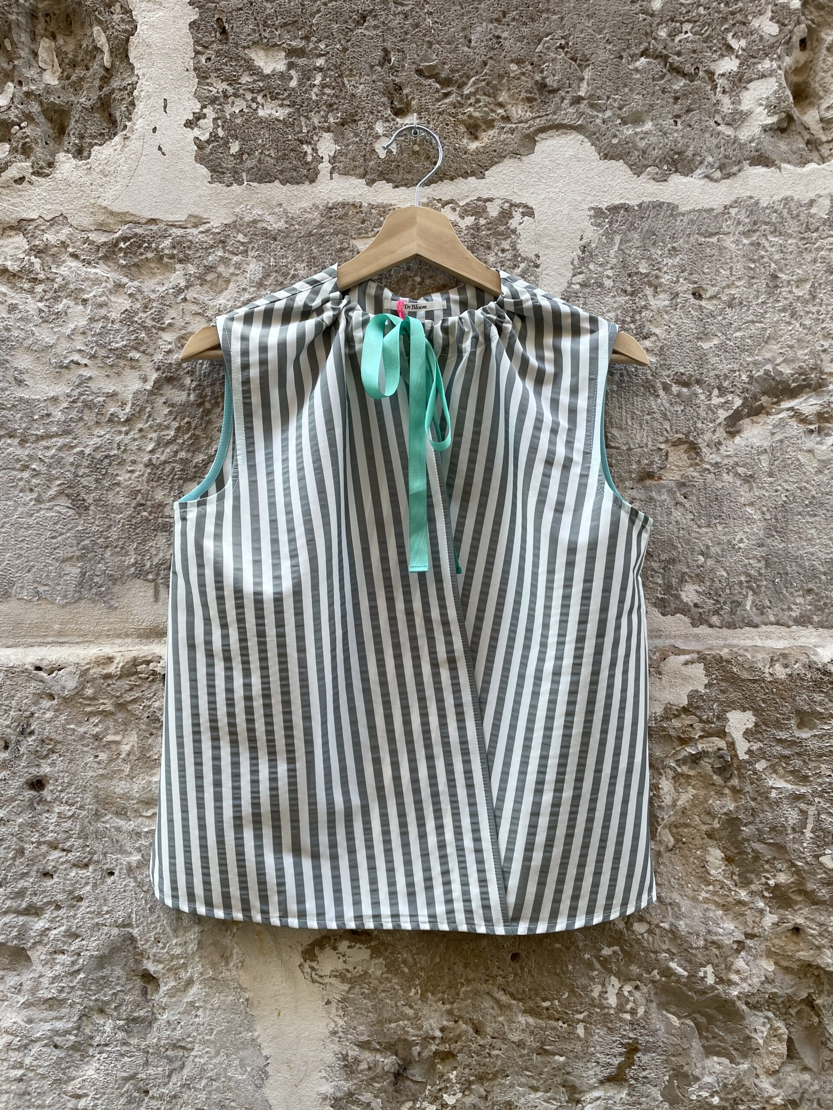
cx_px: 416
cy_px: 555
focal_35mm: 26
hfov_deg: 53.1
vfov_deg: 67.3
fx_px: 834
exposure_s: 1/100
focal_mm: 4.2
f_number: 1.6
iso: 40
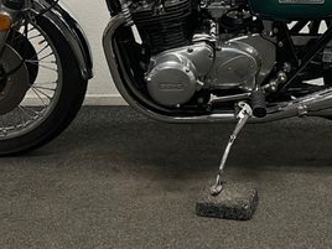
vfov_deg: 22.4
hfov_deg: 30.9
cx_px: 227
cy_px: -19
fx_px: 595
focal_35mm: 62
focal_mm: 5.1
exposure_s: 1/50
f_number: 1.6
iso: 64
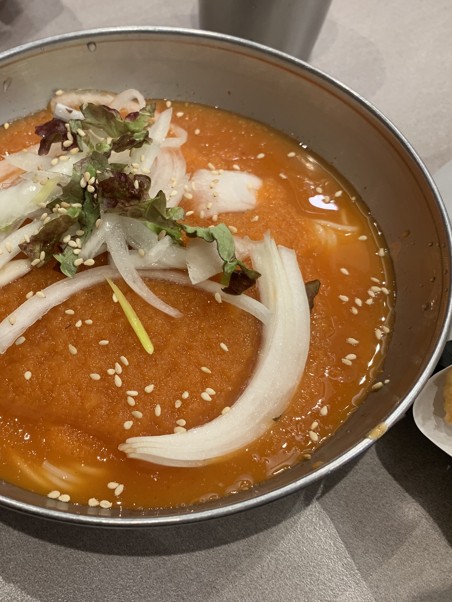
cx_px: 139
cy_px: 303
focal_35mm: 35
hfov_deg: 40.0
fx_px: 609
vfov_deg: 52.6
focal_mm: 4.25
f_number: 1.8
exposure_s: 1/60
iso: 80
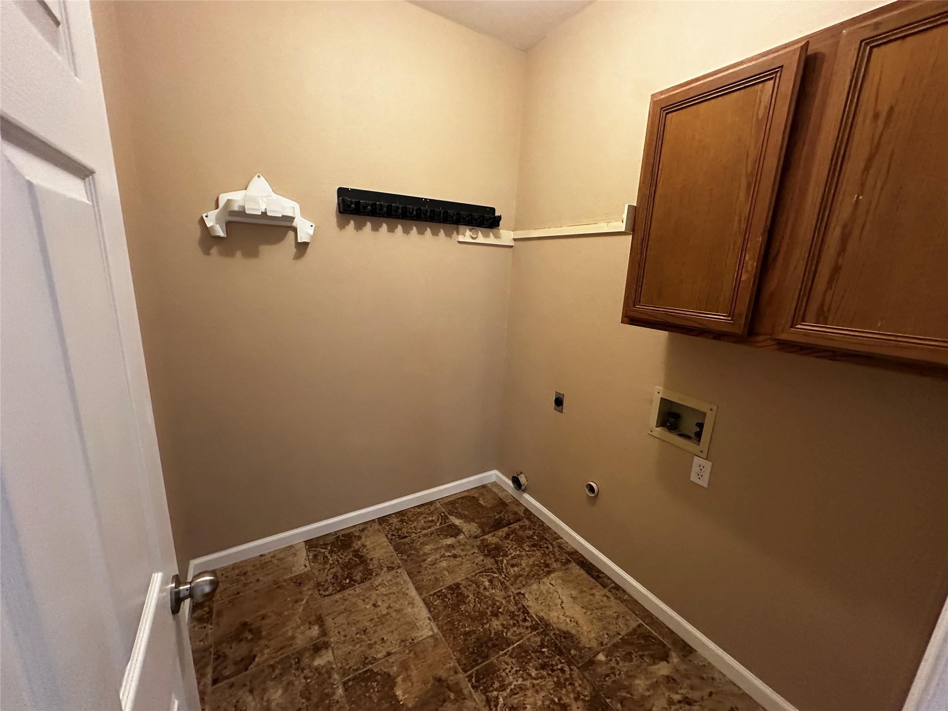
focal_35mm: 14
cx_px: 474
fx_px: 383
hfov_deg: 102.1
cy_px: 356
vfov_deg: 85.7
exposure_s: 1/60
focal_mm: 2.22
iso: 640
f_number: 2.2
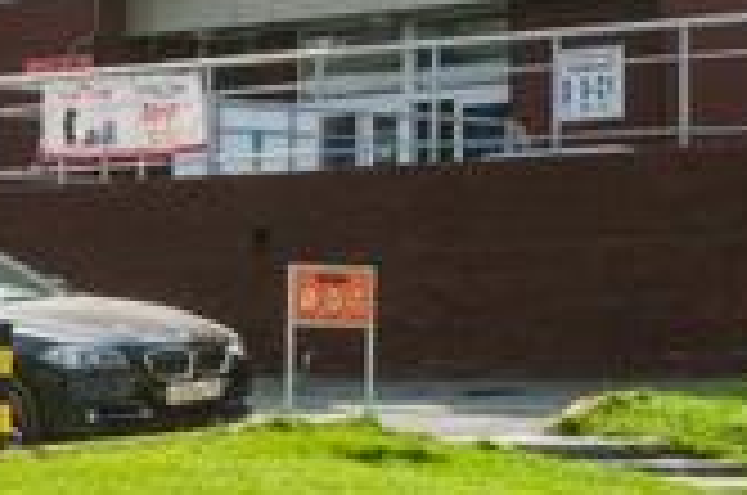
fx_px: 4040
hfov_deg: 10.2
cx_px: -425
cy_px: 209
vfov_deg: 7.0
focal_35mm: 195
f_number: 10
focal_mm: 31
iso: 100
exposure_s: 1/100
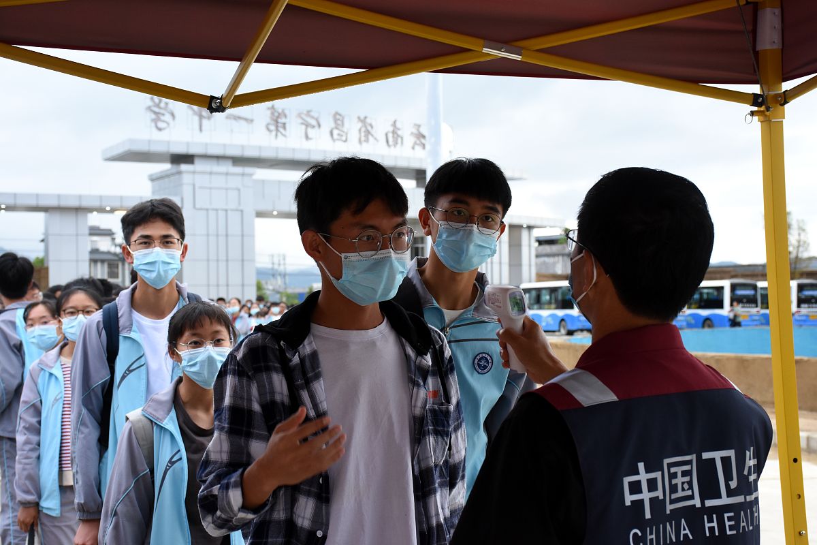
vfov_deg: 23.8
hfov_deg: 35.1
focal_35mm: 57
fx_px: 1293
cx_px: 408
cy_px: 272
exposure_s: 1/200
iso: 800
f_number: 6.3
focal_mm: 38
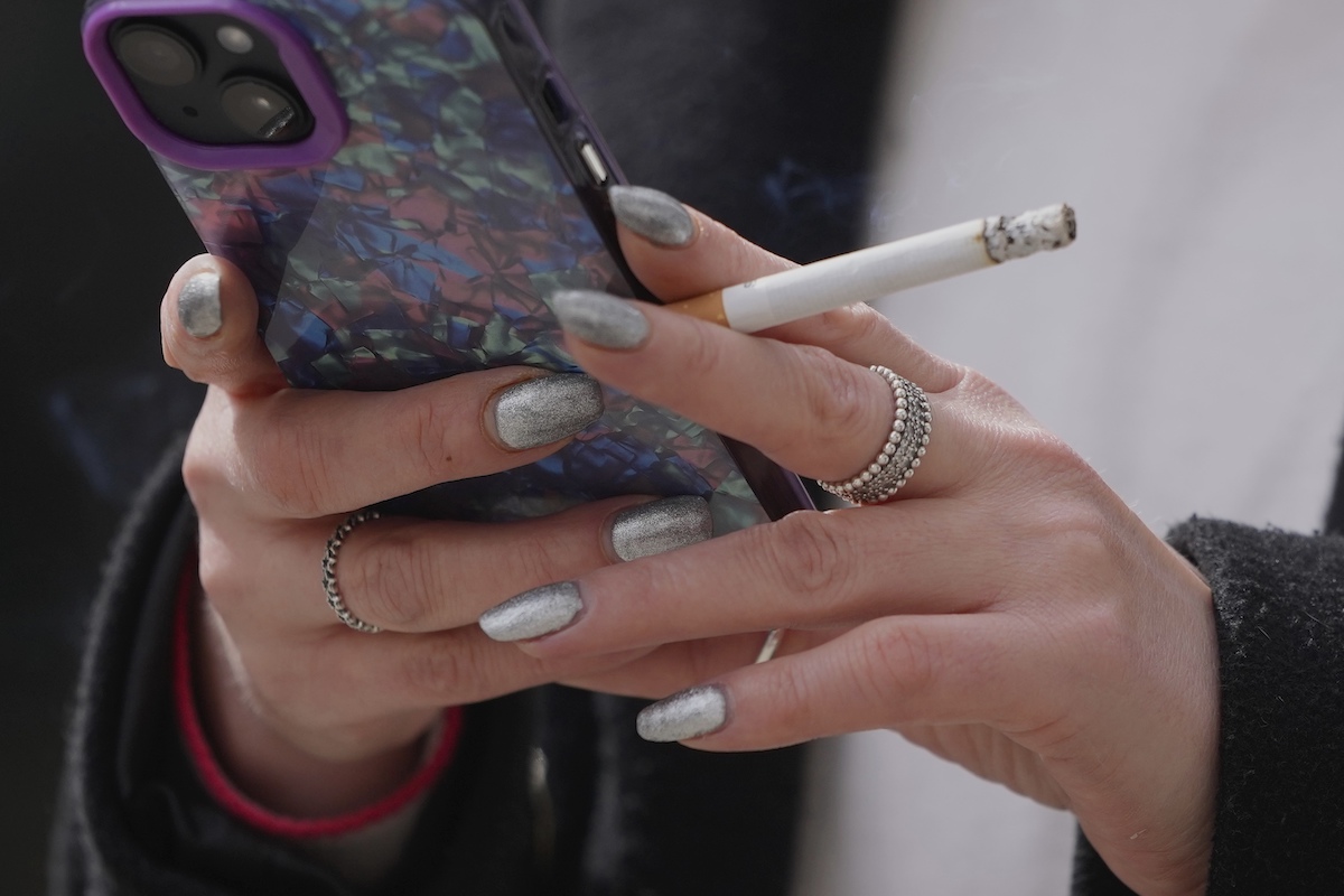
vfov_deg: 6.9
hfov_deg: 10.3
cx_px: 672
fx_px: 7466
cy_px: 448
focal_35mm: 200
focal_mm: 200
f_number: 2.8
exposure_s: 1/2000
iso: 320
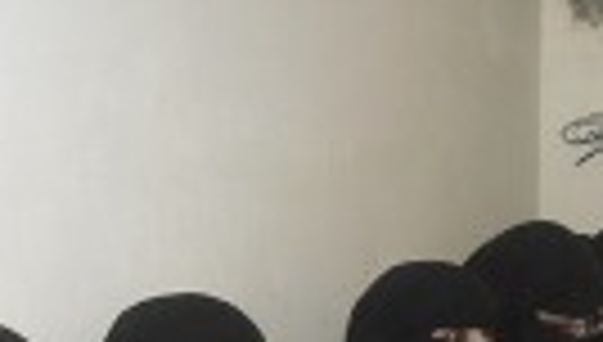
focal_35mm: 100
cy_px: 554
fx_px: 1602
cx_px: 648
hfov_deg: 20.4
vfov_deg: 11.5
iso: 200
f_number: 3.2
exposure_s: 1/45
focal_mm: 6.3
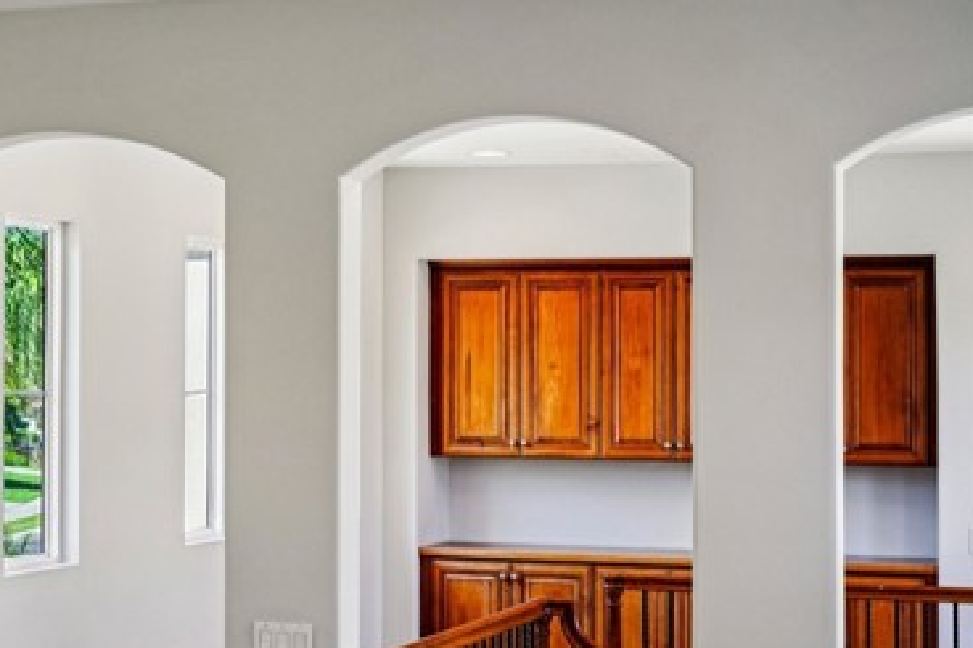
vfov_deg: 15.7
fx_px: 2350
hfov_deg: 22.9
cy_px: 394
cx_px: 143
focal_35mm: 87
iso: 250
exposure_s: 1/100
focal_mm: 50
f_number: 8
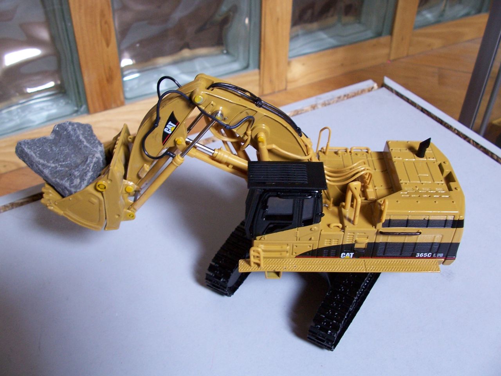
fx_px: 507
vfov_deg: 40.7
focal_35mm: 35
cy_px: 188
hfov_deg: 52.6
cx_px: 250
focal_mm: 6
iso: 140
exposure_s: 1/10
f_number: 2.8
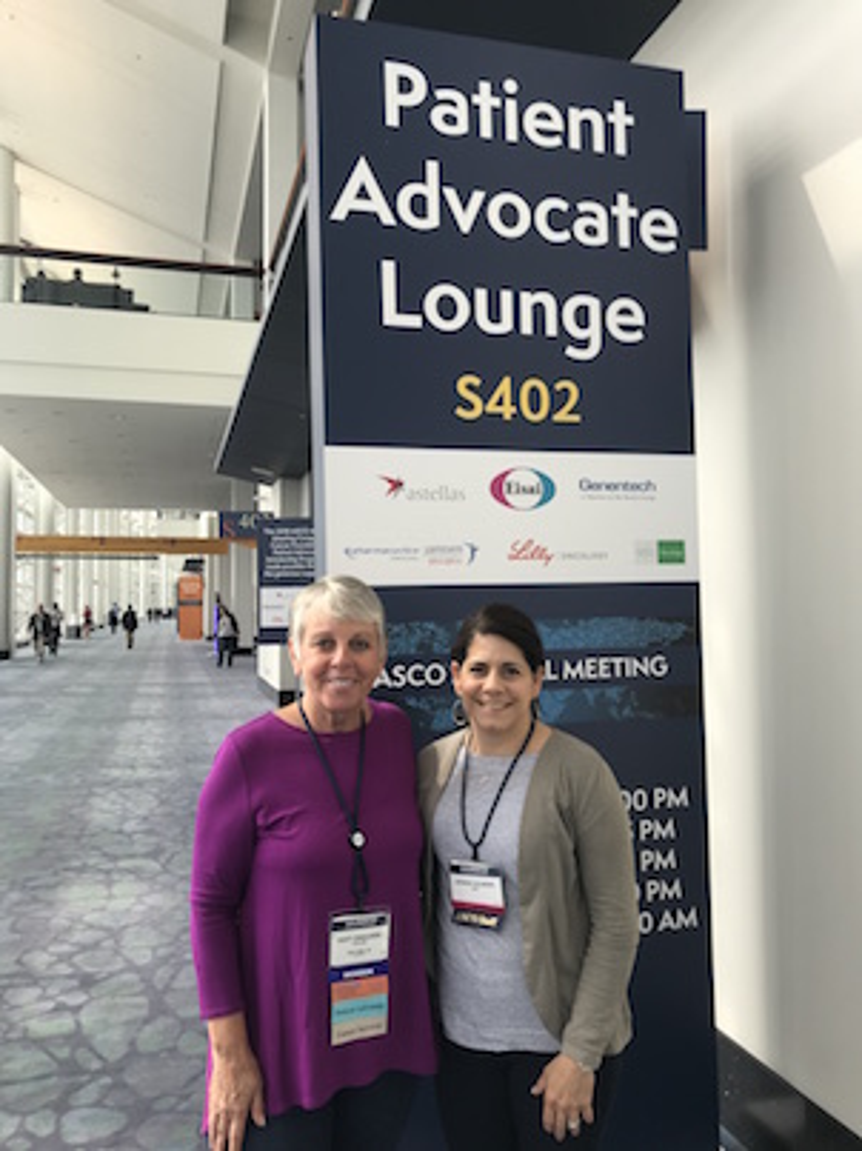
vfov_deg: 63.5
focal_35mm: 28
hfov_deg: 49.7
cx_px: 431
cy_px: 576
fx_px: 930
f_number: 1.8
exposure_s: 1/155
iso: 20
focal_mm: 3.99
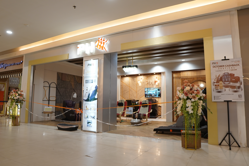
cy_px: 83
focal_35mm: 24
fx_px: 166
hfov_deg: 73.7
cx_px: 124
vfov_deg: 53.1
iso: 400
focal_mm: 16
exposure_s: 1/100
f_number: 2.8
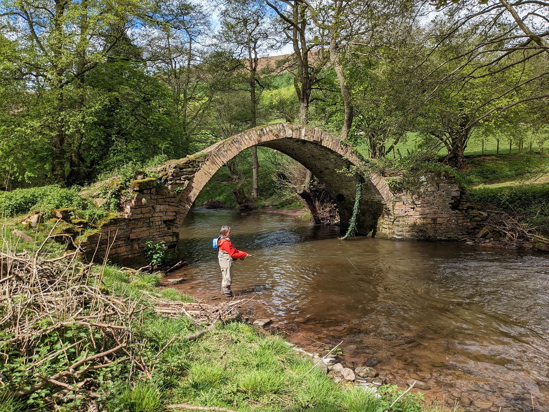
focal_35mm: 27
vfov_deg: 51.4
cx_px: 274
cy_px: 206
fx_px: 428
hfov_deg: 65.3
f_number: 1.73
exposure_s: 1/1560
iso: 48
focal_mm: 4.38
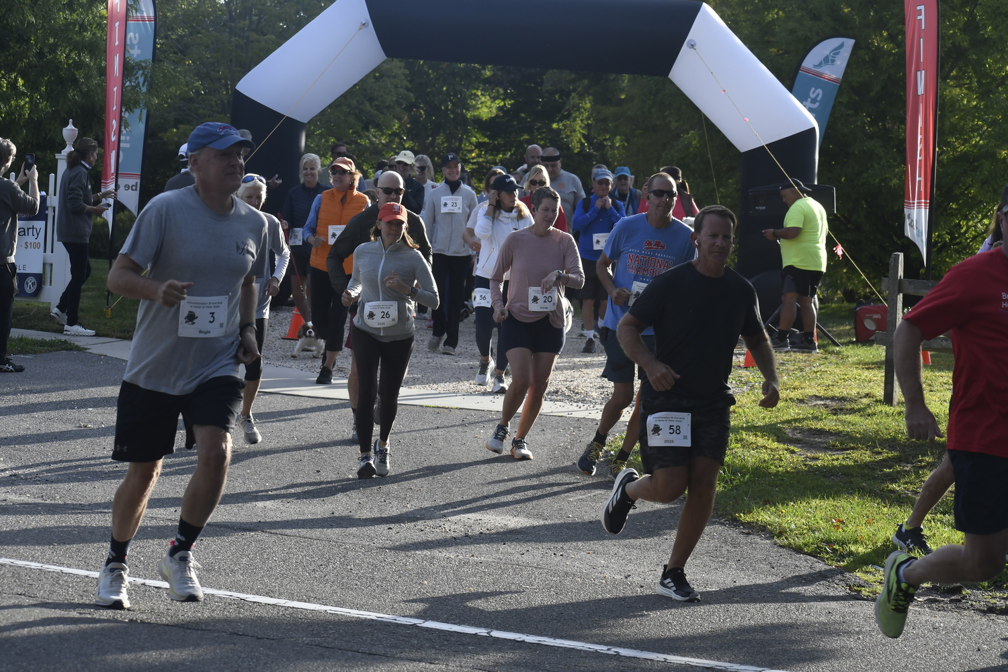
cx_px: 504
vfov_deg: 13.0
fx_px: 2940
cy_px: 336
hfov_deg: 19.5
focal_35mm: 105
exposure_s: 1/640
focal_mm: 70
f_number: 7.1
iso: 400
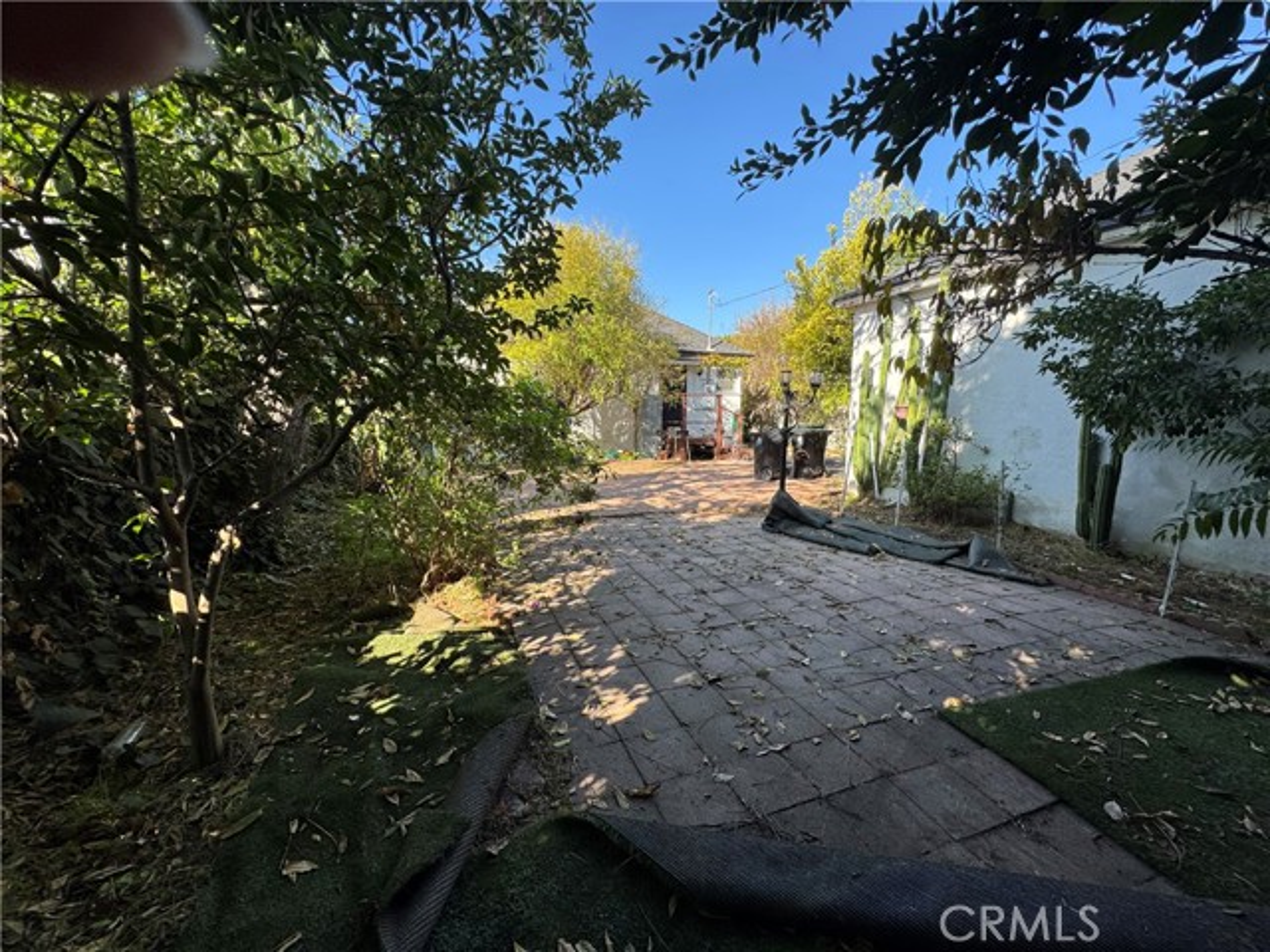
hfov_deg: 102.1
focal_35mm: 14
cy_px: 476
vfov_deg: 85.7
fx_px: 514
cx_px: 635
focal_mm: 2.22
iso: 40
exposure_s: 1/351
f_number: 2.2
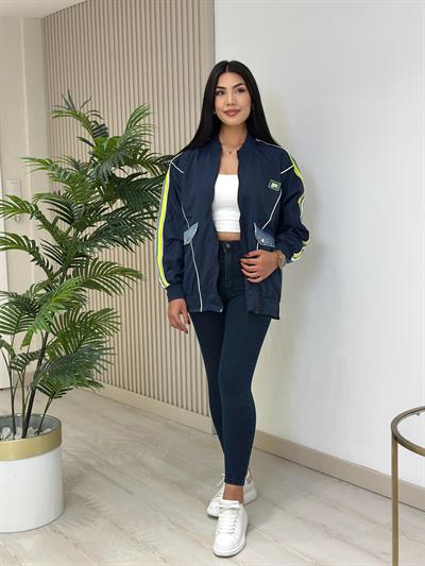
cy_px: 283
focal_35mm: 48
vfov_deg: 39.6
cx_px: 212
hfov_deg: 30.3
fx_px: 785
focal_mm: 6.86
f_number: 1.78
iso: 64
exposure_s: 1/129
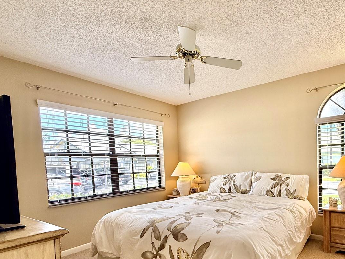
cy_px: 175
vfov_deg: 61.7
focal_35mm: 21
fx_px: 209
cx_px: 232
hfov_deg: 76.4
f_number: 2.2
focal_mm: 2.22
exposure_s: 1/171
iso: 64
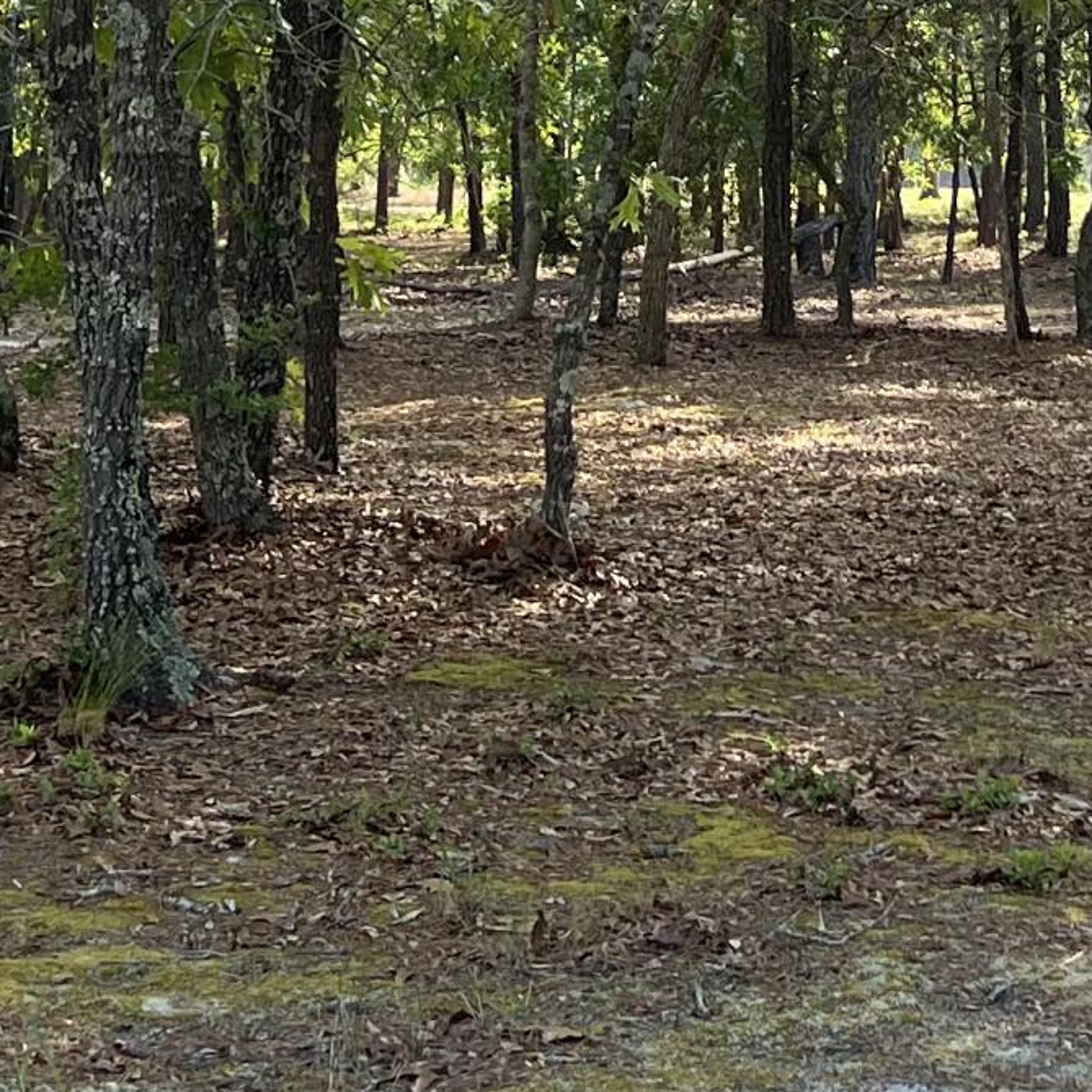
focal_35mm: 103
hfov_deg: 16.8
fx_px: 3676
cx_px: 805
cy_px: 114
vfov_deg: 16.7
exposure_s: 1/353
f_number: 1.5
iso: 50
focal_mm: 5.7
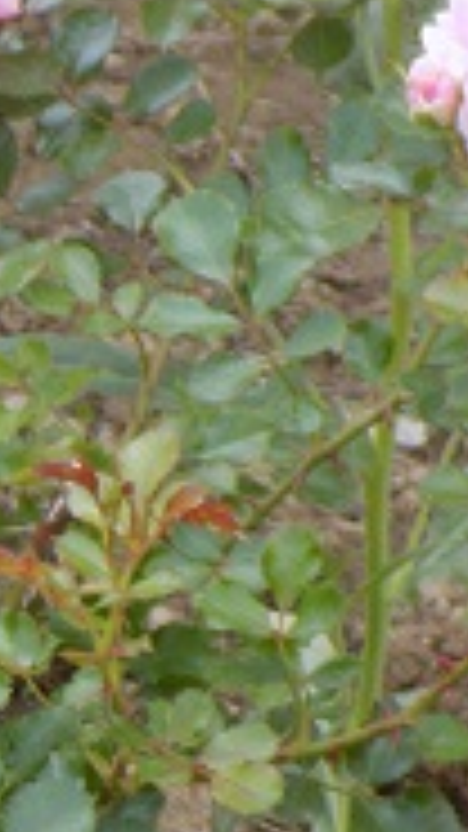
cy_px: 720
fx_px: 9601
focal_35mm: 435
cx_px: -374
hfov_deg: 2.8
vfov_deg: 5.0
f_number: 5.2
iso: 80
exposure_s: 1/30
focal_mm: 27.3
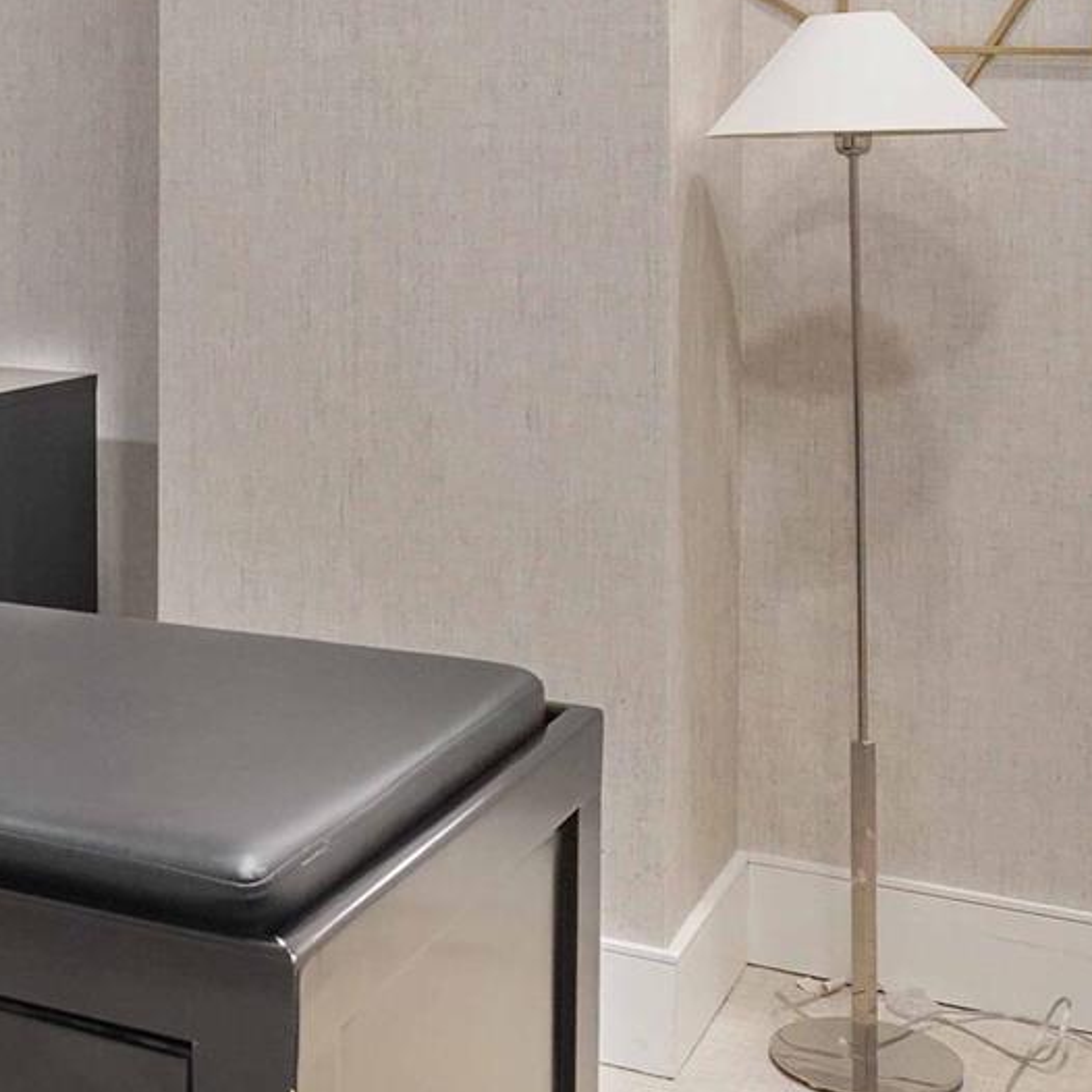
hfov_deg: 30.1
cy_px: 170
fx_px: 1892
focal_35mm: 53
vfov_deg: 31.1
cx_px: 17
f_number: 5
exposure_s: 1/200
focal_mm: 16
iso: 4000
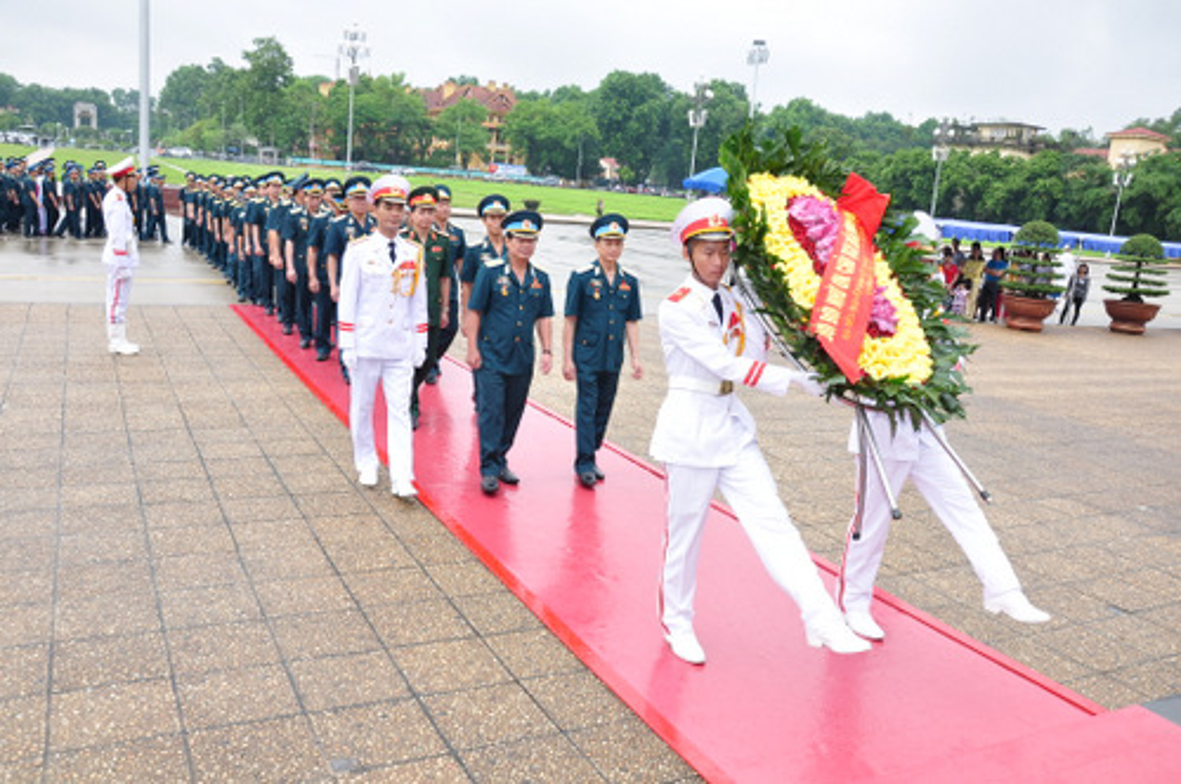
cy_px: 392
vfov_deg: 41.6
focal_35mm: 32
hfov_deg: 59.6
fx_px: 1032
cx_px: 590
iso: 400
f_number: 7.1
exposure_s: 1/125
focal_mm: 21
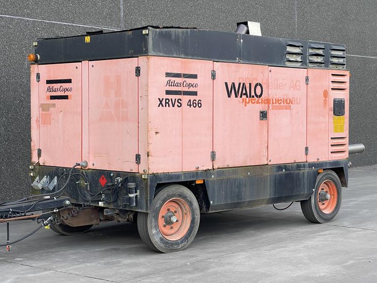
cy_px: 138
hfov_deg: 28.6
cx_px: 179
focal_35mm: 68
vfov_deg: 21.6
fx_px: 741
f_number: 2.2
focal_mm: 7.5
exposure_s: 1/175
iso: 20
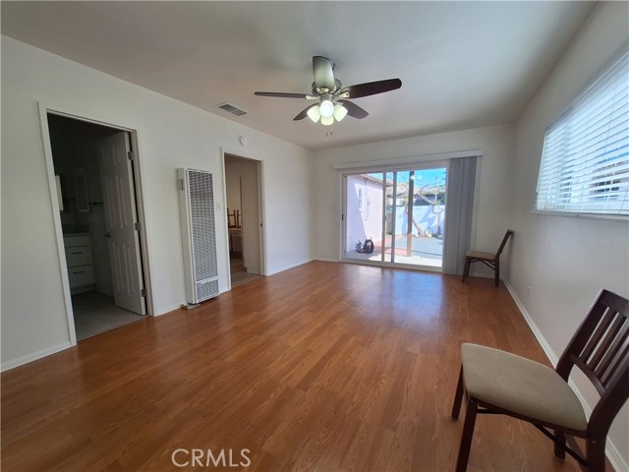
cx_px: 314
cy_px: 236
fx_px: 236
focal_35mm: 13
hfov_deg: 106.2
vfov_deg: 89.9
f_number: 2.2
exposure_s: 1/235
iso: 40
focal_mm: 1.74
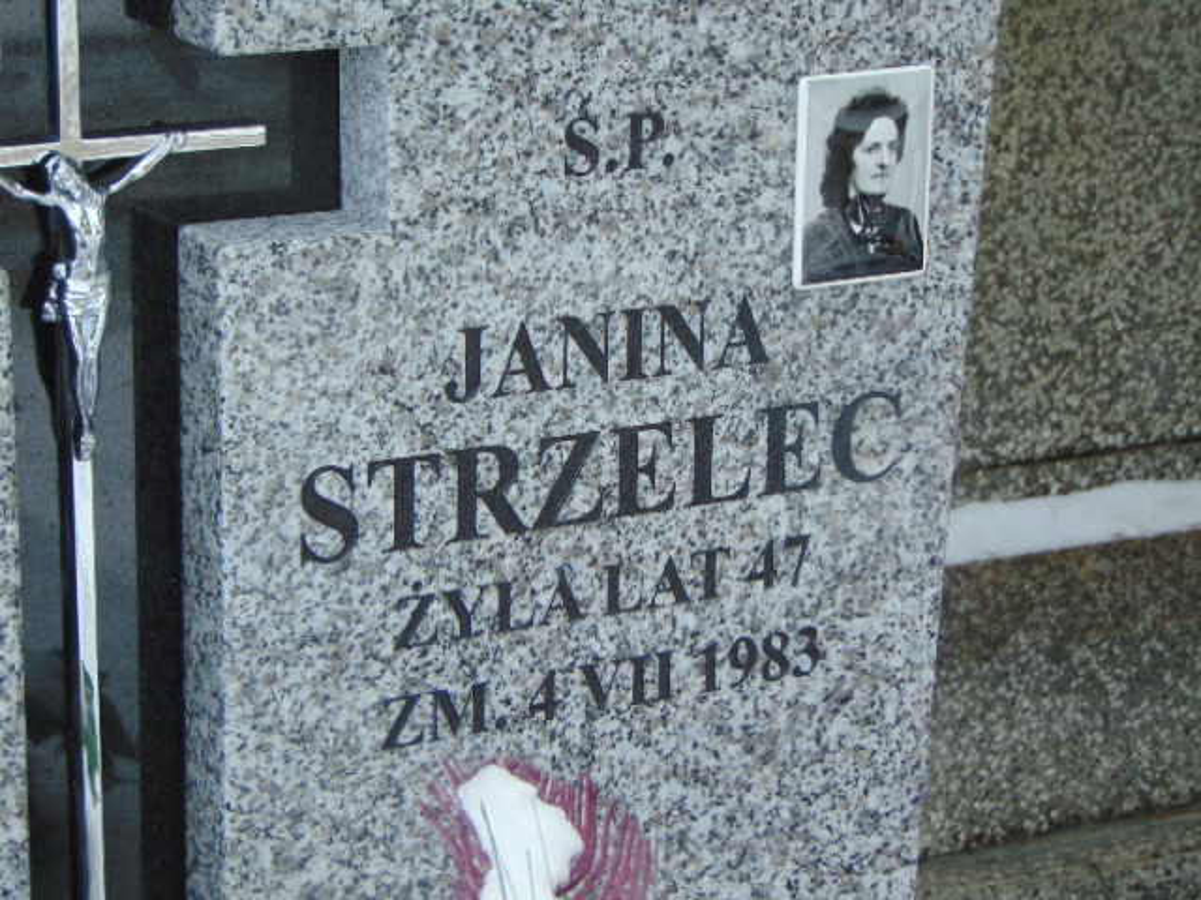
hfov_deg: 18.2
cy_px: 450
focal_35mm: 108
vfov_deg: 13.7
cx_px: 600
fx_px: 3747
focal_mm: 19.4
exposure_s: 1/160
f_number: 3.9
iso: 80
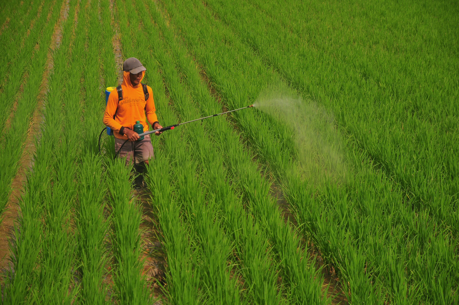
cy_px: 152
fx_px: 1490
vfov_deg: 11.7
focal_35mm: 117
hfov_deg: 17.5
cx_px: 230
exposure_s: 1/1500
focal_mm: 78
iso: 200
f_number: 5.6
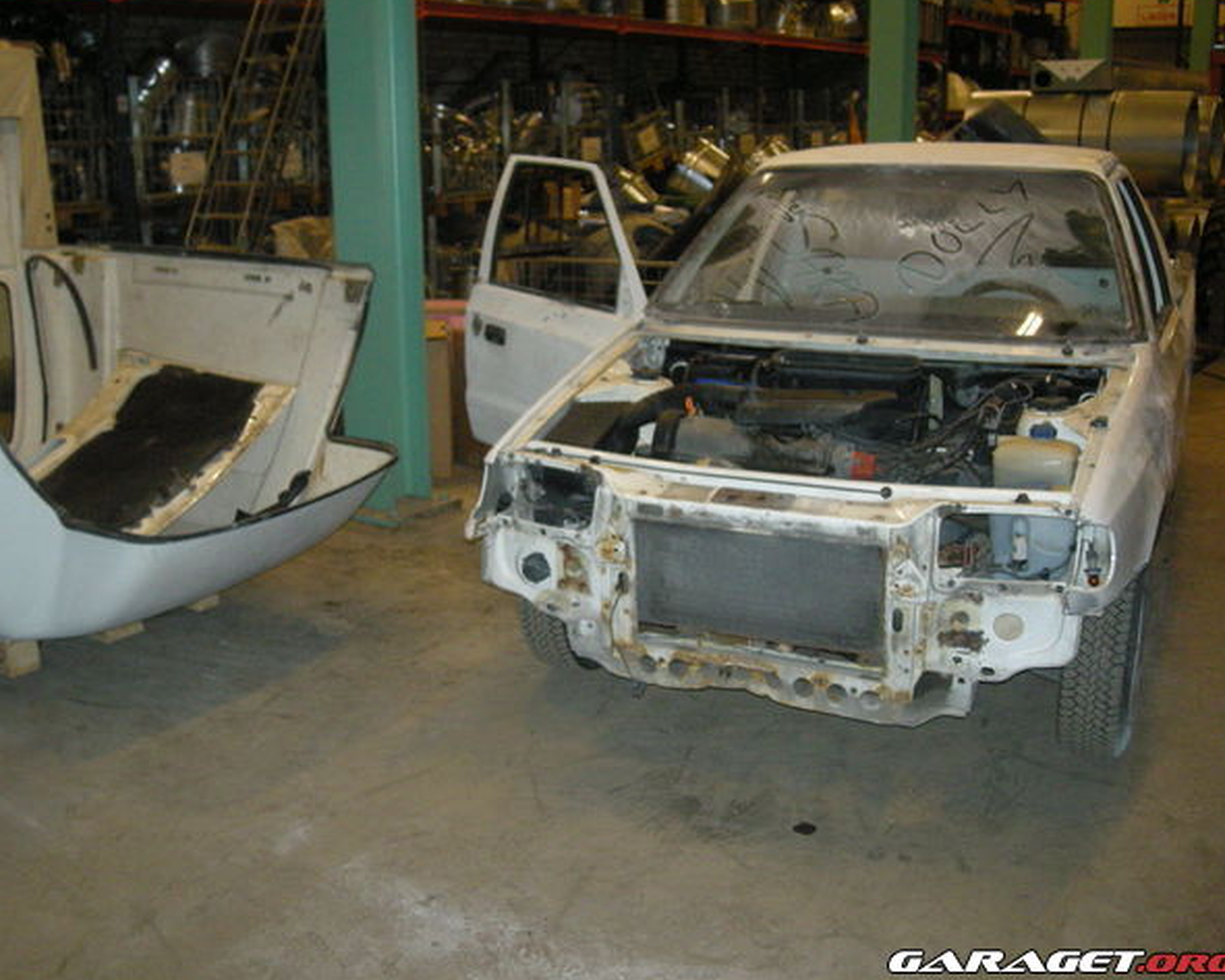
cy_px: 485
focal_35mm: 37
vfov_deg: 40.1
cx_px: 580
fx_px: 1342
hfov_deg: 49.1
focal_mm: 5.7
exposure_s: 1/60
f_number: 2.8
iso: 315
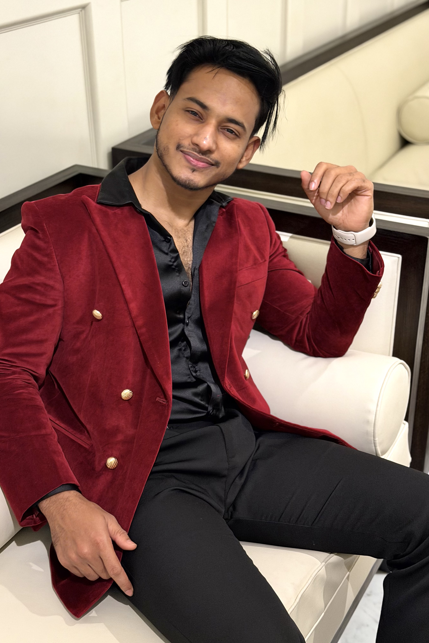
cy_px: 322
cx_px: 220
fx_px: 894
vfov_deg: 39.6
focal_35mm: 50
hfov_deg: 27.0
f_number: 1.78
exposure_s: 1/25
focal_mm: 6.76
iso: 500
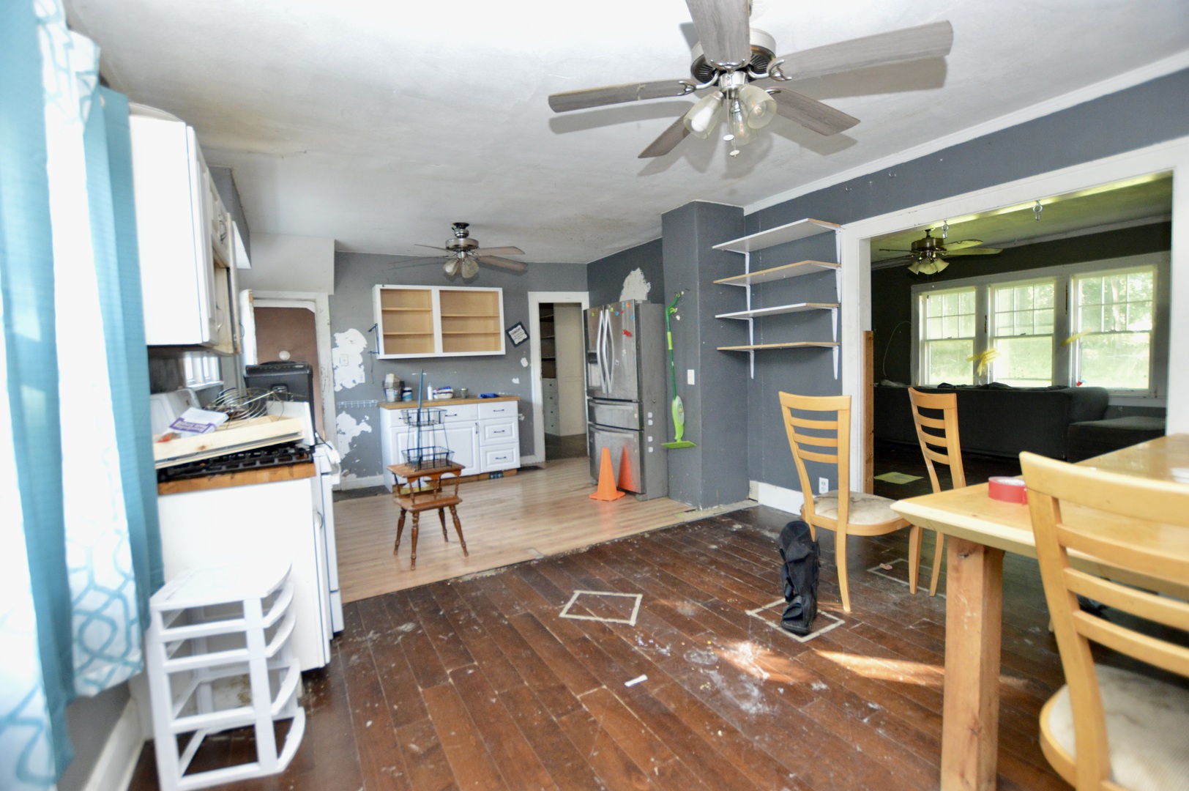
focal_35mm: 15
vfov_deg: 77.2
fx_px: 495
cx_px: 594
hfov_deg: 100.4
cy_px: 396
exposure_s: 1/60
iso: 1800
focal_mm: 10
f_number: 3.5
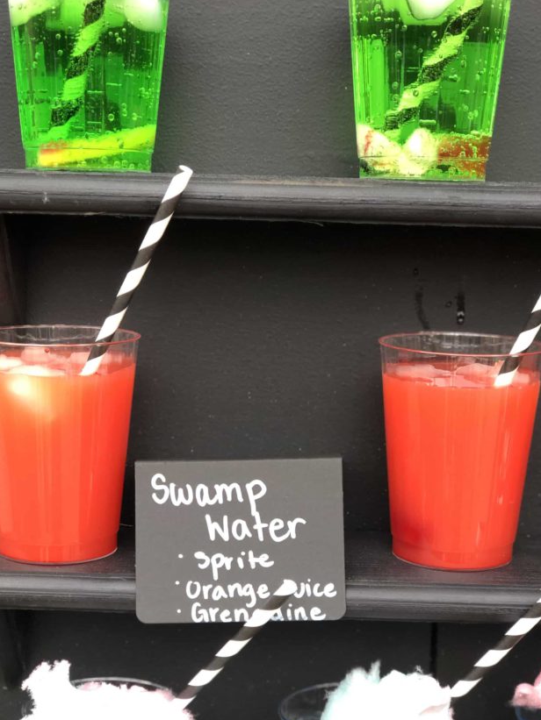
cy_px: 414
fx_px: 1417
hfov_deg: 21.6
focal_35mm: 68
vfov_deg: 28.5
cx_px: 267
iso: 40
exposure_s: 1/30
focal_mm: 6.6
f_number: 2.8
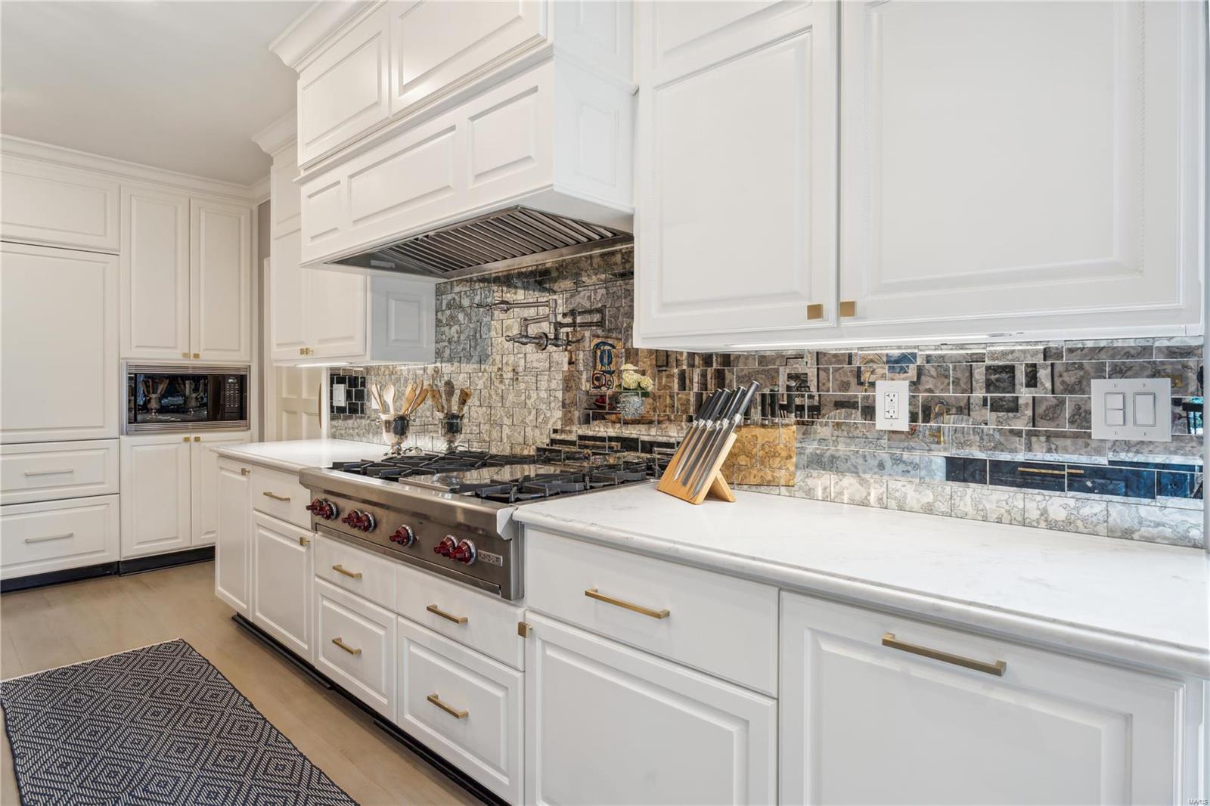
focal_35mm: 19
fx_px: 625
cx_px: 605
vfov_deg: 65.6
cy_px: 403
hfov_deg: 88.1
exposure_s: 1/4
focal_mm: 18.6
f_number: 8
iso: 100
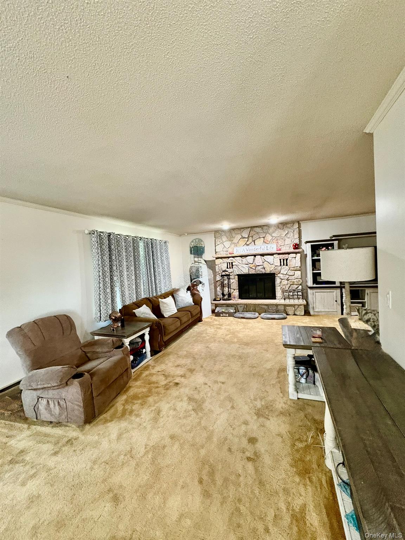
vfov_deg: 102.1
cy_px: 270
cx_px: 202
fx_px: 218
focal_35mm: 14
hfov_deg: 85.7
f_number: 2.2
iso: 640
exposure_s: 1/60
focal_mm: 2.22
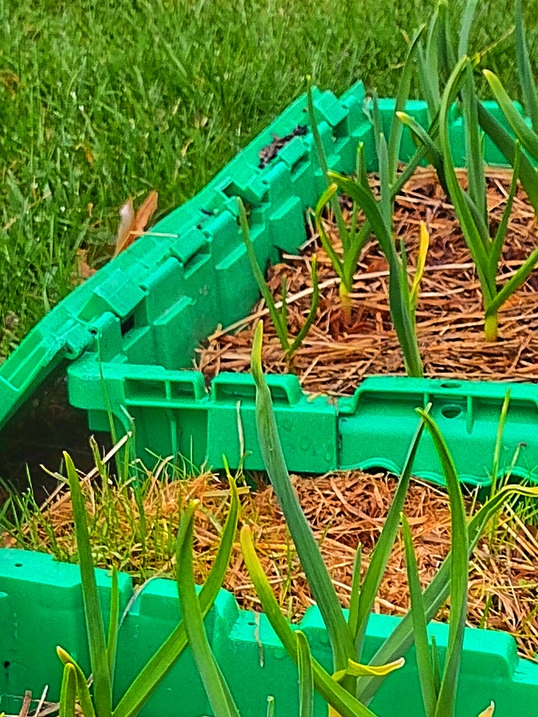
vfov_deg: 15.3
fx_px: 2487
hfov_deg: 12.3
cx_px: 358
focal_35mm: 120
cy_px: 1028
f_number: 1.7
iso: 100
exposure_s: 1/285
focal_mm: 4.71
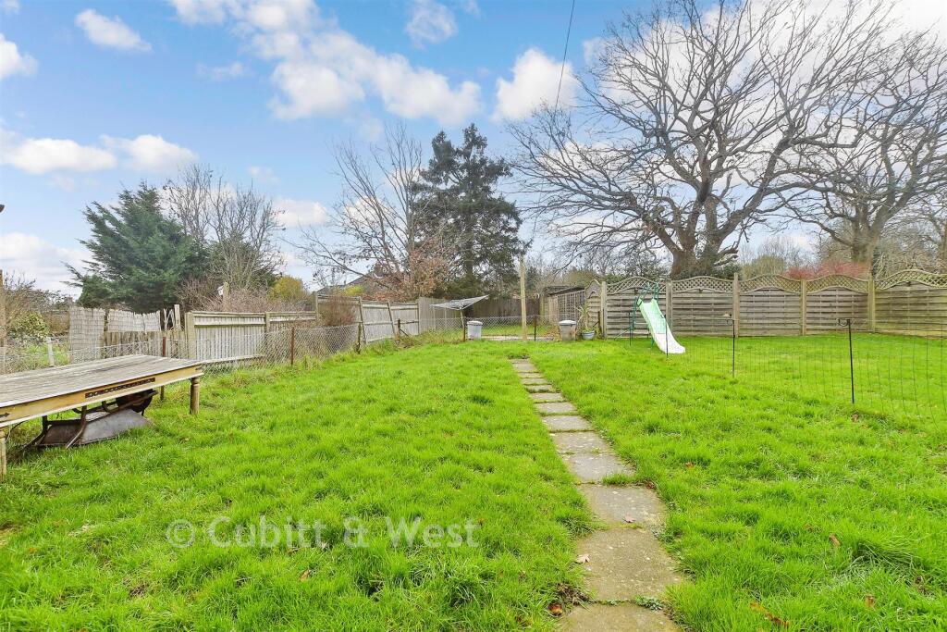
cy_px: 316
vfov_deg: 77.3
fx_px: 395
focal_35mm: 15
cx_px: 474
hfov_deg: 100.4
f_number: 8
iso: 160
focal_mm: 10
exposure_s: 1/25
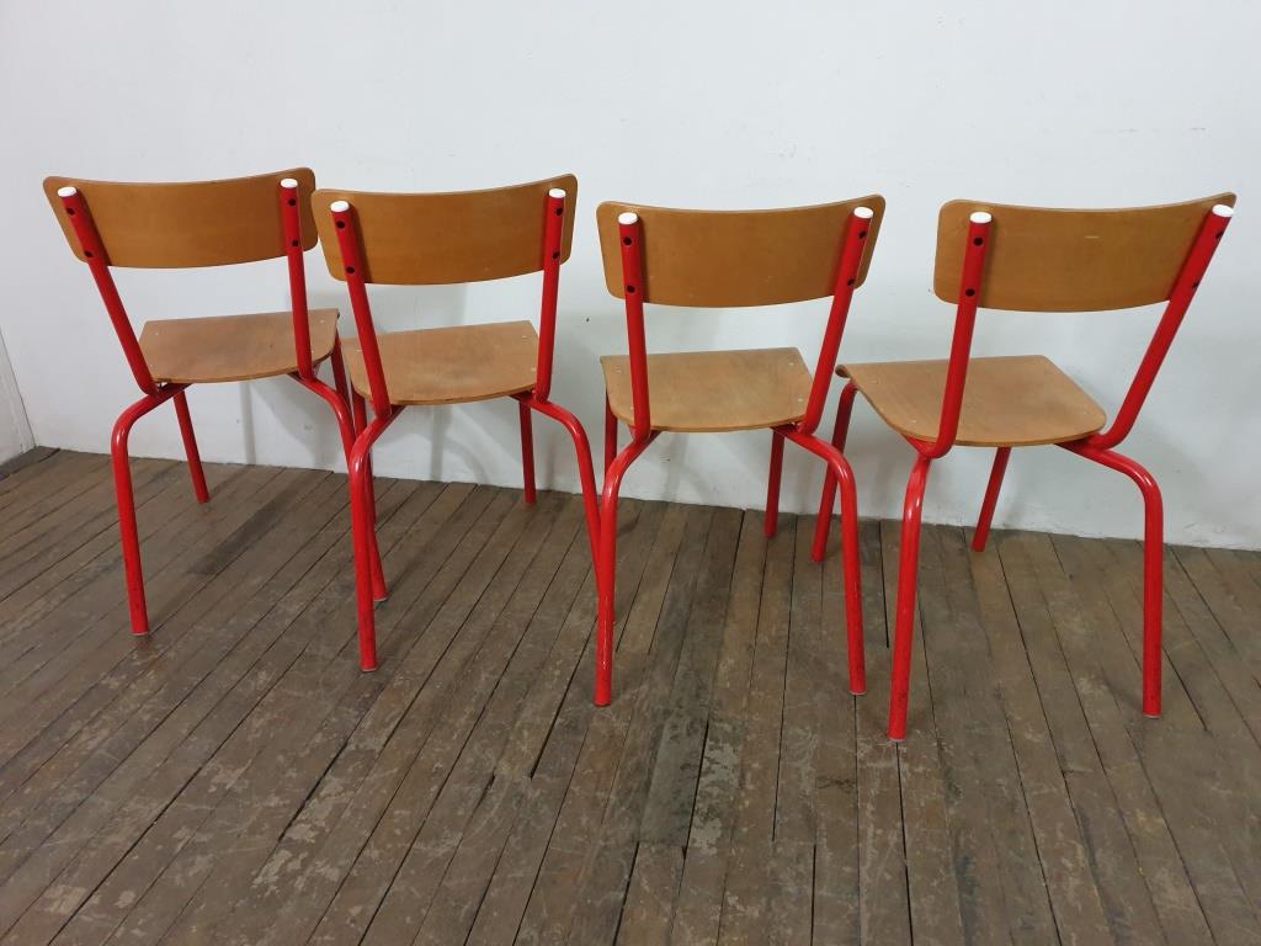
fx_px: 947
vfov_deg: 53.1
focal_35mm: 26
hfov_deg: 67.3
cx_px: 630
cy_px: 473
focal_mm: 4.3
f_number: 1.5
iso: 320
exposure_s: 1/20
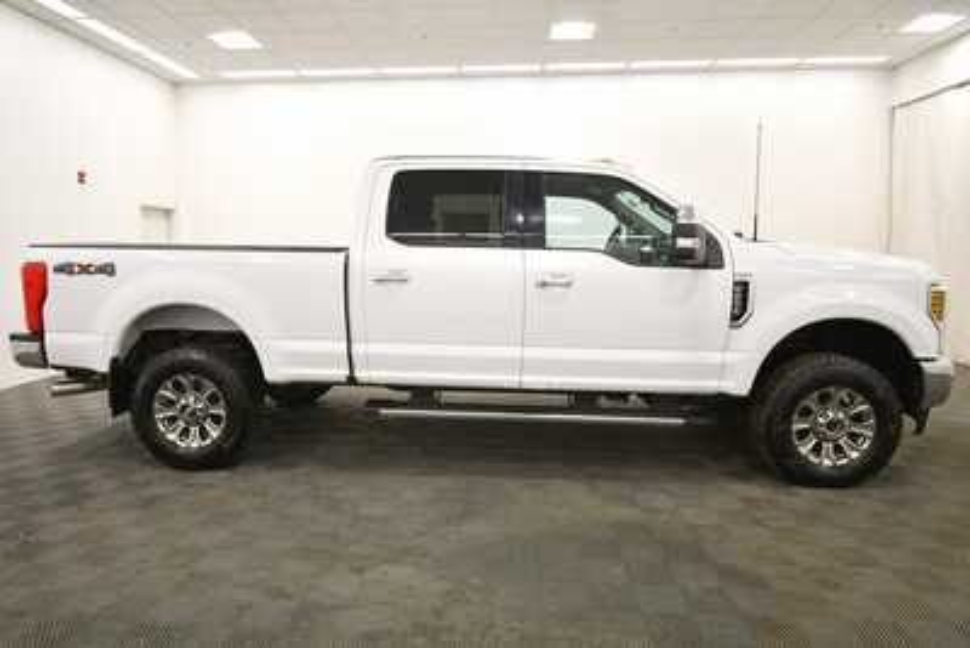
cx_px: 485
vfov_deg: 59.5
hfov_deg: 81.2
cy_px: 324
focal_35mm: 21
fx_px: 566
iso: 800
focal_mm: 14
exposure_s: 1/250
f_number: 5
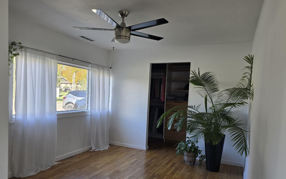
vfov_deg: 45.9
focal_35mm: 27
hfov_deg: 68.3
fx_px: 210
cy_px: 103
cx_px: 132
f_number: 1.7
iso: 100
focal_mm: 6.3
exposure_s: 1/180
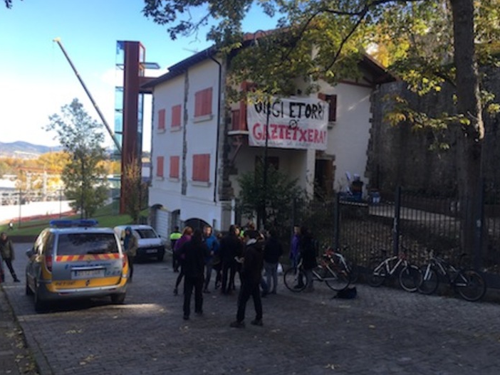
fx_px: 433
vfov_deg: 46.8
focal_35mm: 30
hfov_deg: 59.9
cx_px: 251
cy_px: 182
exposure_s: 1/291
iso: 25
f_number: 2.2
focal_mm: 4.15
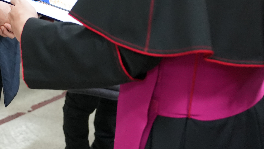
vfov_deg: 12.6
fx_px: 644
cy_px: -59
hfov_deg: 22.5
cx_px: 16
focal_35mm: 92
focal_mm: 32
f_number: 2.8
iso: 3200
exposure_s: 1/250
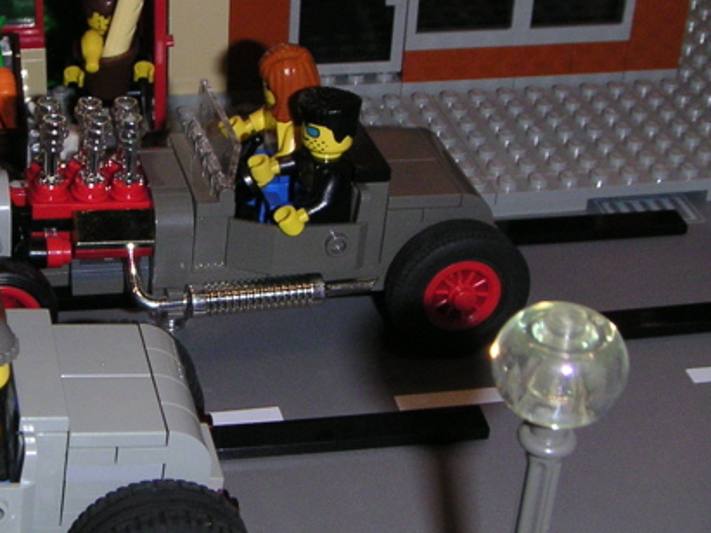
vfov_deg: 19.9
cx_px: 55
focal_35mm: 74
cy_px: 246
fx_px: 1519
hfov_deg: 25.4
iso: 160
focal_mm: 6
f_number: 6.7
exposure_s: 1/45
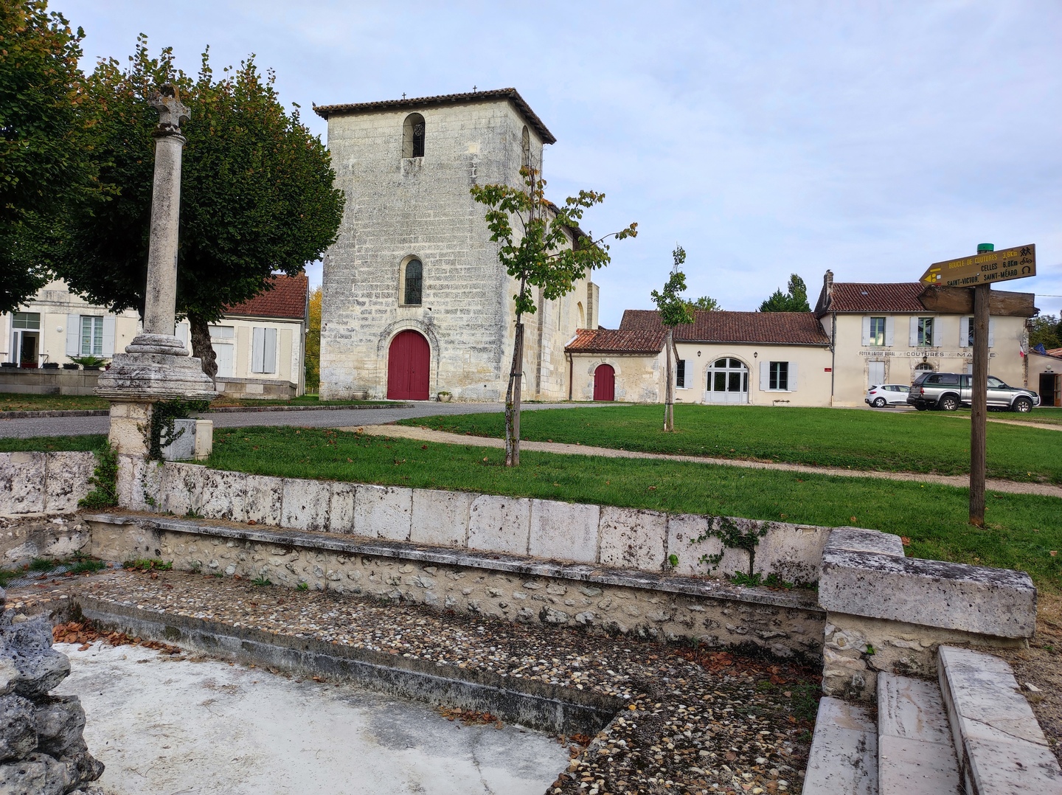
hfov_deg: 69.4
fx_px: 766
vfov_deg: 54.8
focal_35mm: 25
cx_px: 531
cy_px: 398
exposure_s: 1/276
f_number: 1.79
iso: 50
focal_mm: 4.7
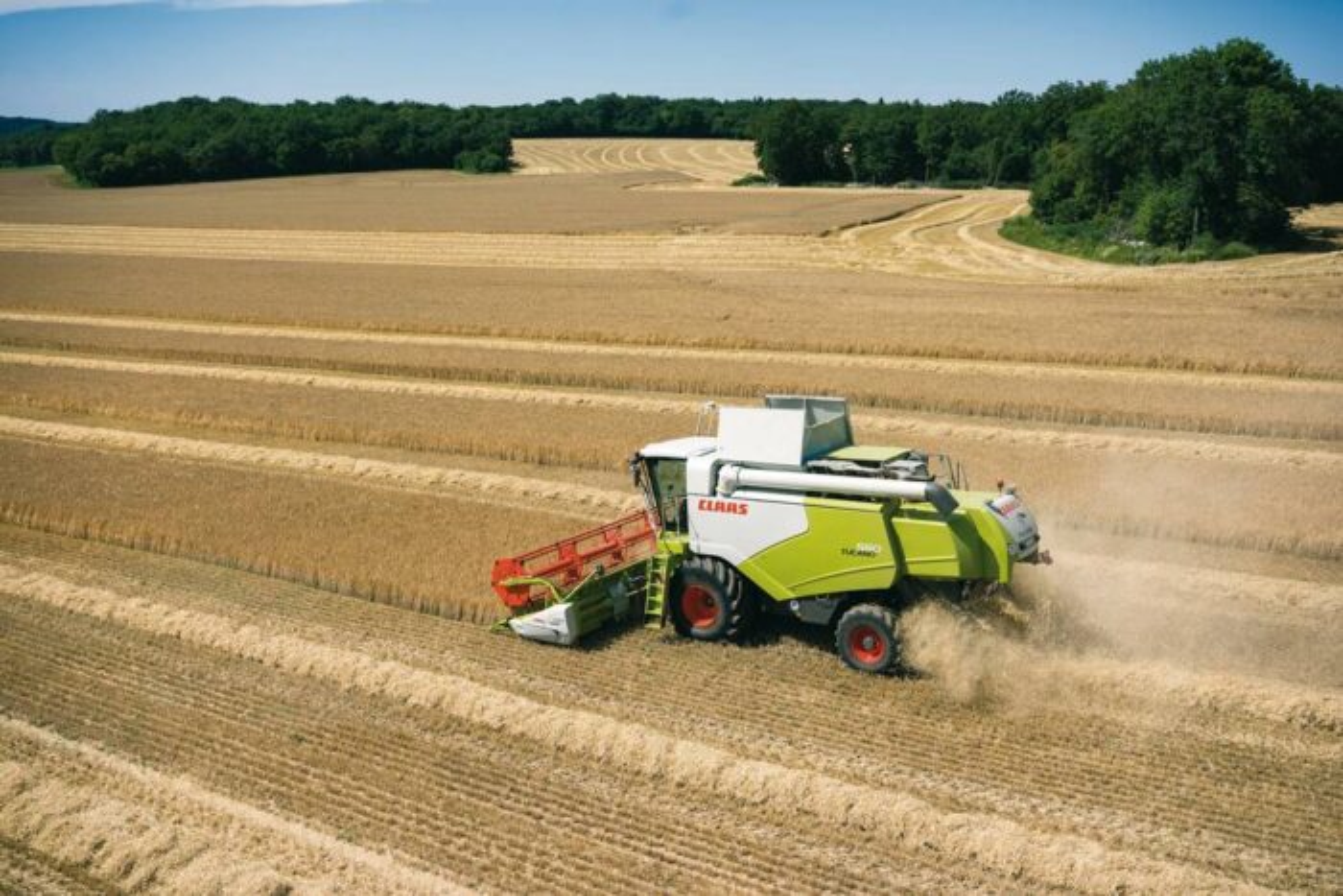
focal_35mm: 35
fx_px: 1306
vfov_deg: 37.9
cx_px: 672
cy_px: 448
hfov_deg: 54.4
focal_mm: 35
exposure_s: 1/640
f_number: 6.3
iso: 125
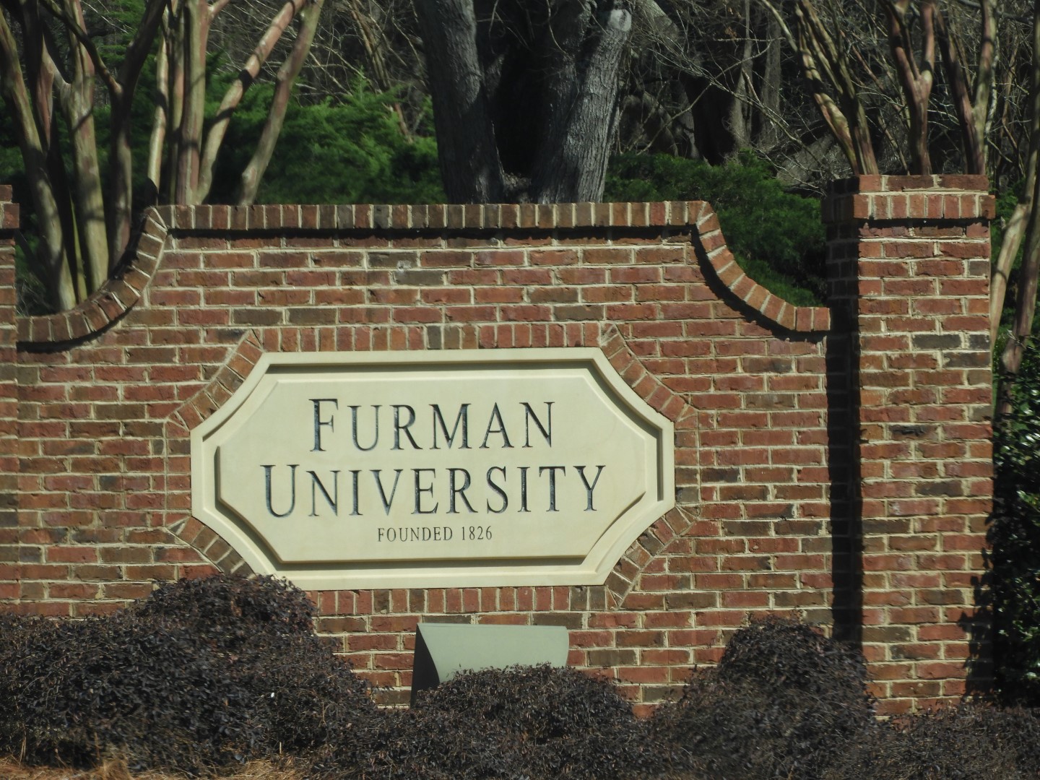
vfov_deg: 4.1
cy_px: 390
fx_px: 10816
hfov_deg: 5.5
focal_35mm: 360
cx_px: 520
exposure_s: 1/400
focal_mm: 64.5
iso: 100
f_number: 5.6
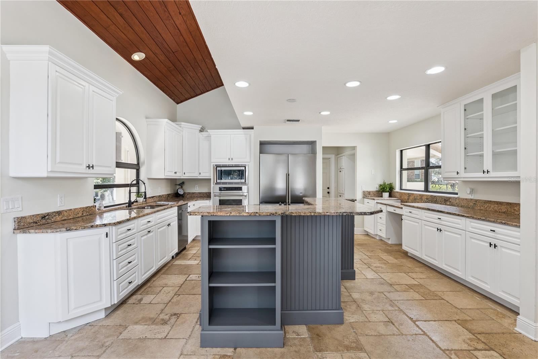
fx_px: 239
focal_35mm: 16
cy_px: 180
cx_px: 269
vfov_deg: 73.7
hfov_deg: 96.7
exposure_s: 1/40
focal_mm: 16
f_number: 10
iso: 800
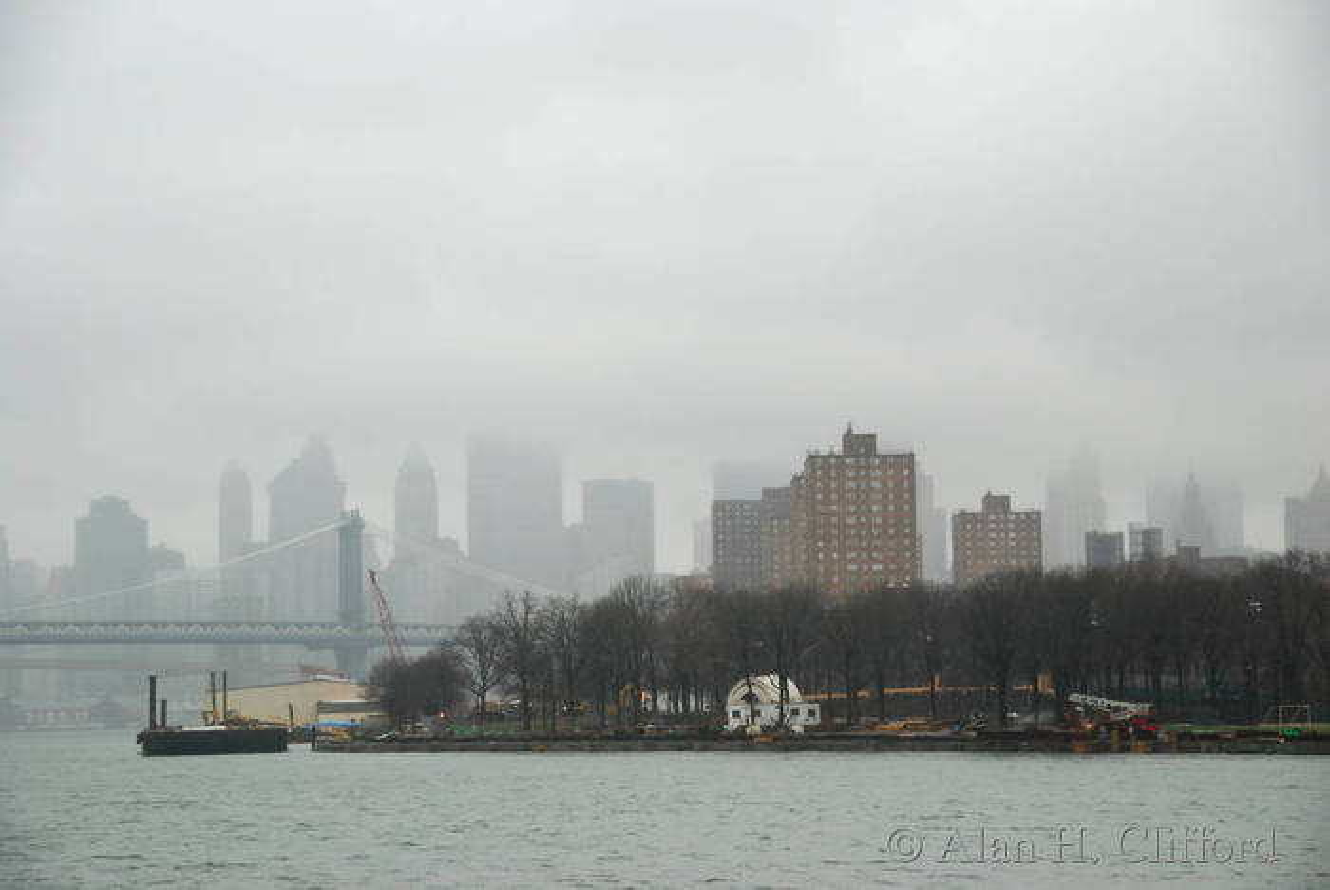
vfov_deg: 15.2
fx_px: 3328
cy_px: 445
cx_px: 665
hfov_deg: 22.6
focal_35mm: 90
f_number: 5
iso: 640
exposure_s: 1/500
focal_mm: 60
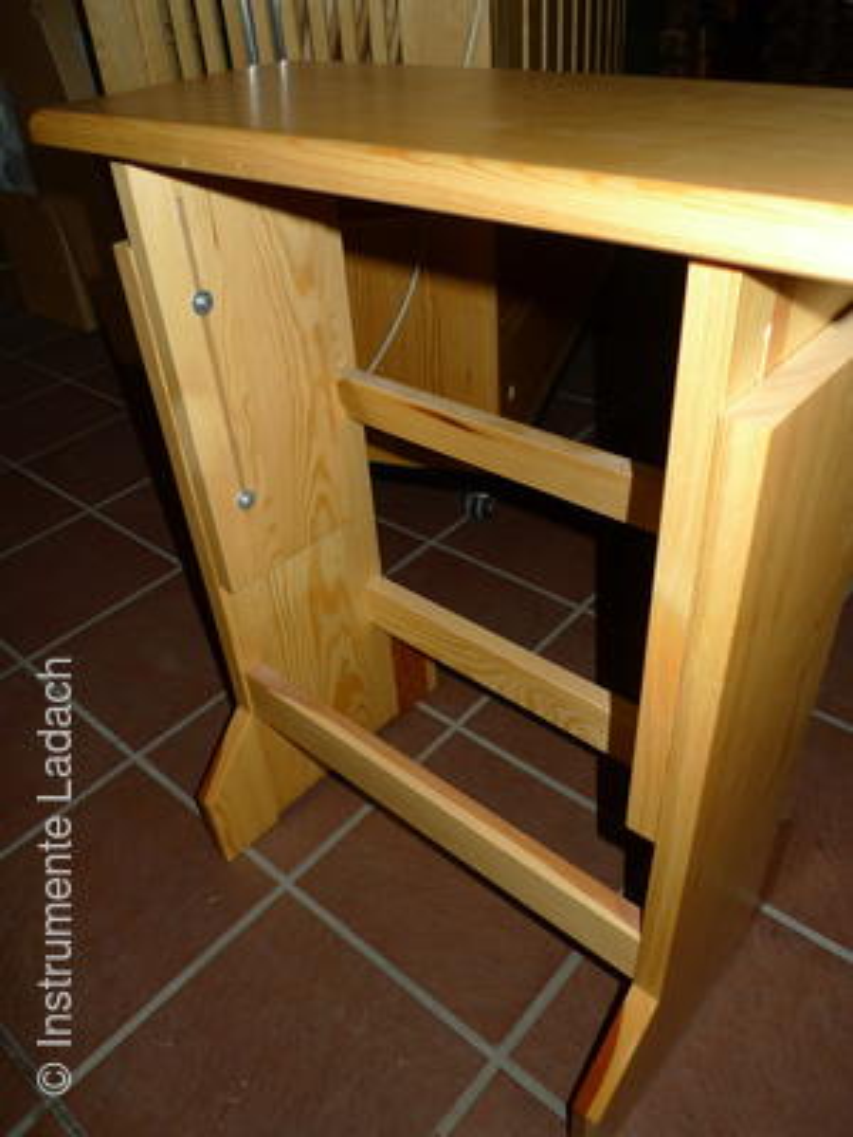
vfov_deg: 67.3
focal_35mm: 26
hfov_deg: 53.1
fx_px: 854
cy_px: 568
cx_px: 426
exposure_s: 1/30
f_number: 2
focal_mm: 5.1
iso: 100
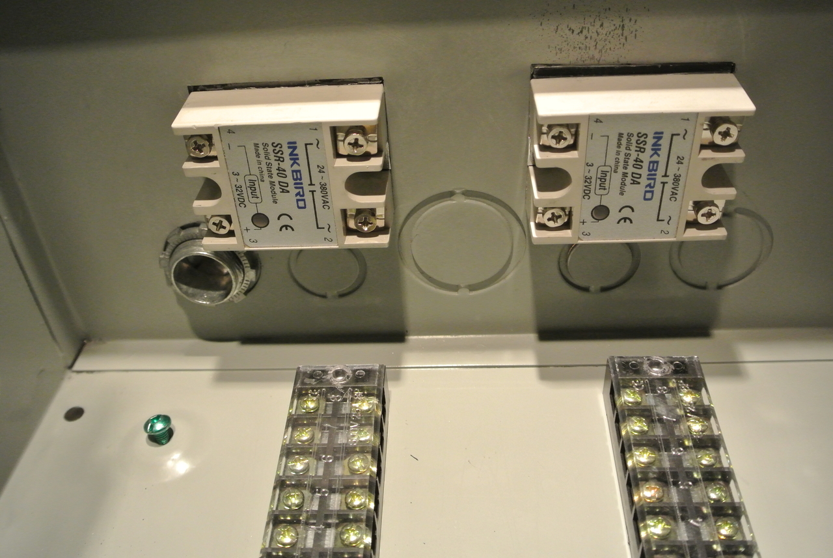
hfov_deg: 55.7
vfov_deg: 39.0
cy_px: 279
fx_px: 788
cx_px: 416
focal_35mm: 34
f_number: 3.8
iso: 1100
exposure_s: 1/125
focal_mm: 12.7
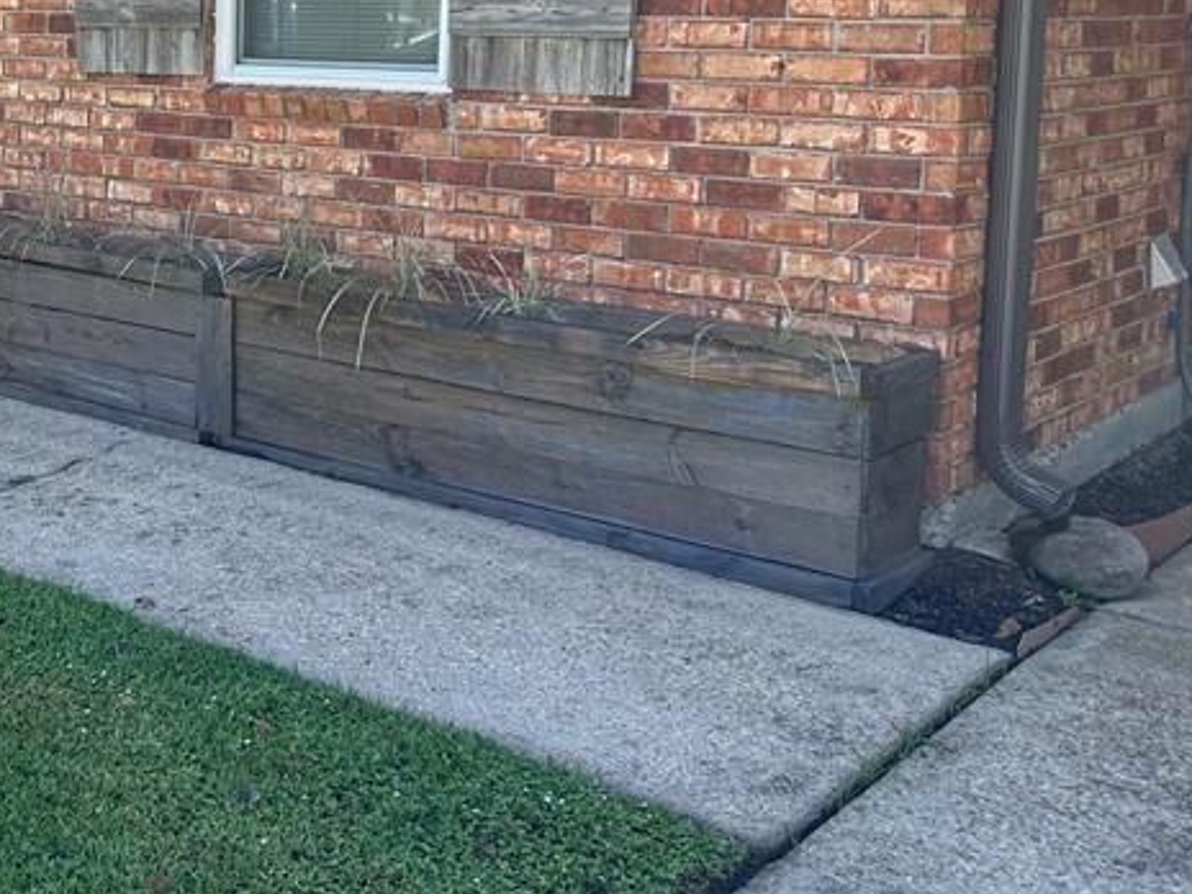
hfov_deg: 33.2
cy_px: 177
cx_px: 10
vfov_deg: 27.0
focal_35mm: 53
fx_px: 1825
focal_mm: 6.86
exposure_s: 1/1212
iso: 80
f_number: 1.78
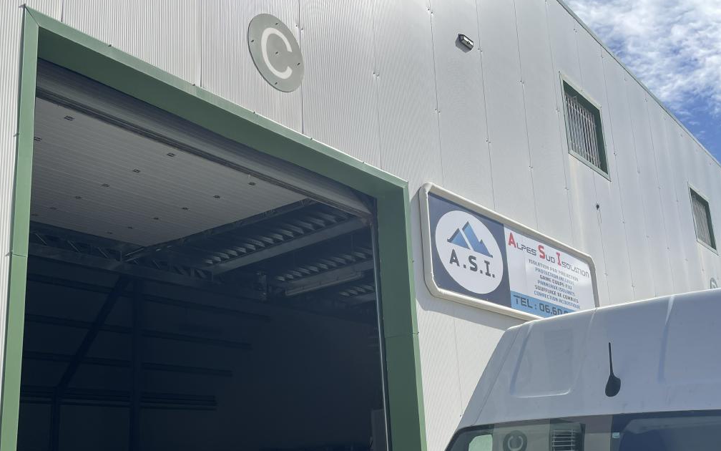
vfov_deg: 35.6
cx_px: 270
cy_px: 326
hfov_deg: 54.7
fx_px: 688
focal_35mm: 35
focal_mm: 4.2
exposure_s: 1/4132
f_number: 1.6
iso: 32
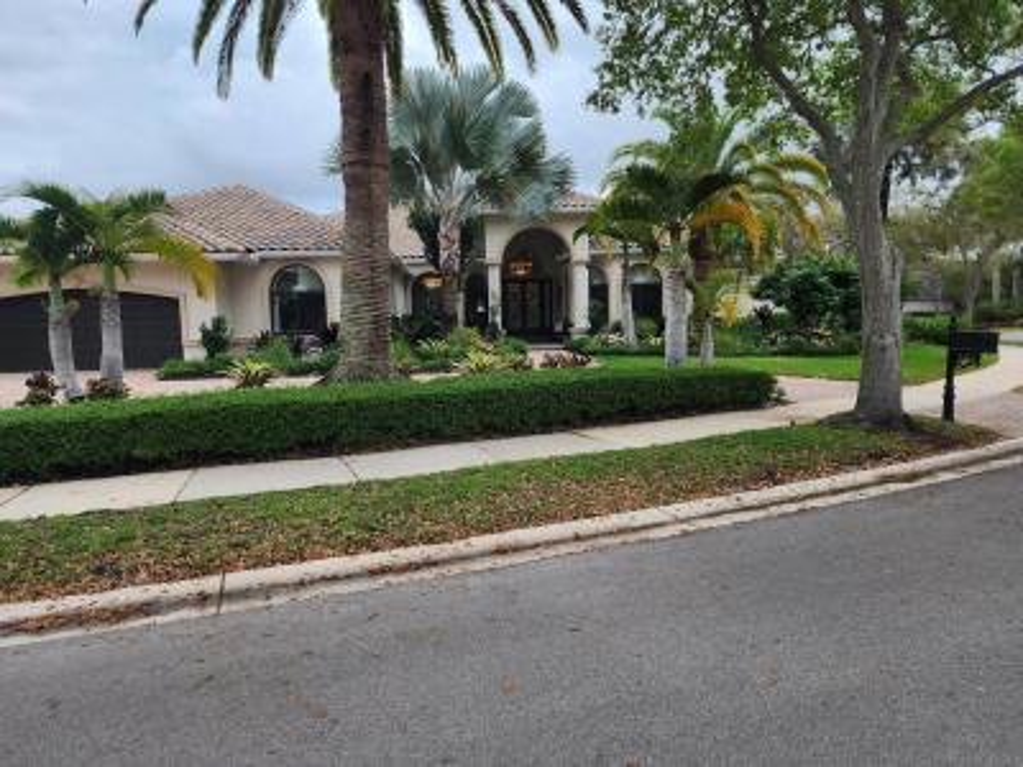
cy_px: 384
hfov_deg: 73.9
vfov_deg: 58.9
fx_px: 680
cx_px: 512
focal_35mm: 23
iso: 12
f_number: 1.8
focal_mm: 6.4
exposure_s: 1/631
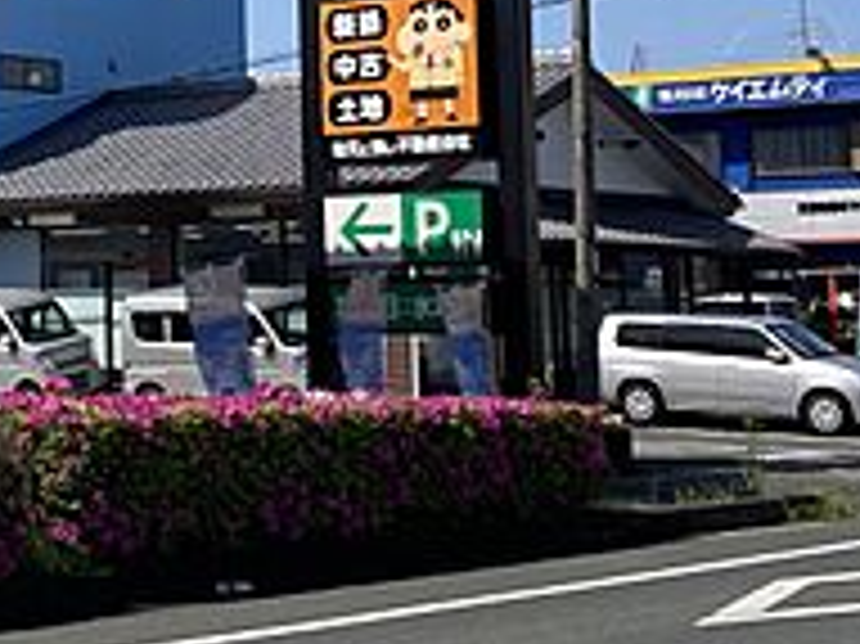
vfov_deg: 15.4
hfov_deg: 20.1
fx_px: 2334
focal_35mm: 94
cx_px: -45
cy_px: 0
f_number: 1.8
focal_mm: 3.99
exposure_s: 1/1946
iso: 20
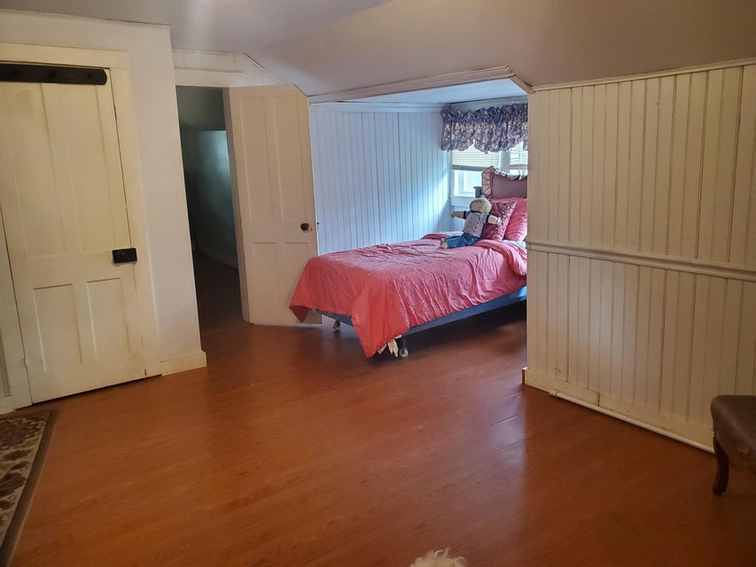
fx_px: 568
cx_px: 378
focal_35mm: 26
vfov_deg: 53.1
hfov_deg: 67.3
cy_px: 284
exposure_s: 1/40
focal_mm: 4.3
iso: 400
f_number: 2.4
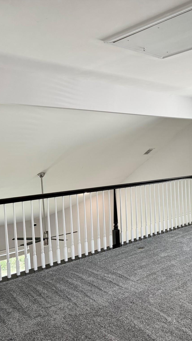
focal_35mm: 35
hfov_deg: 31.7
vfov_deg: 56.6
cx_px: 183
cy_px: 170
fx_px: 317
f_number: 1.78
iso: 100
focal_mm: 6.76
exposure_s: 1/120
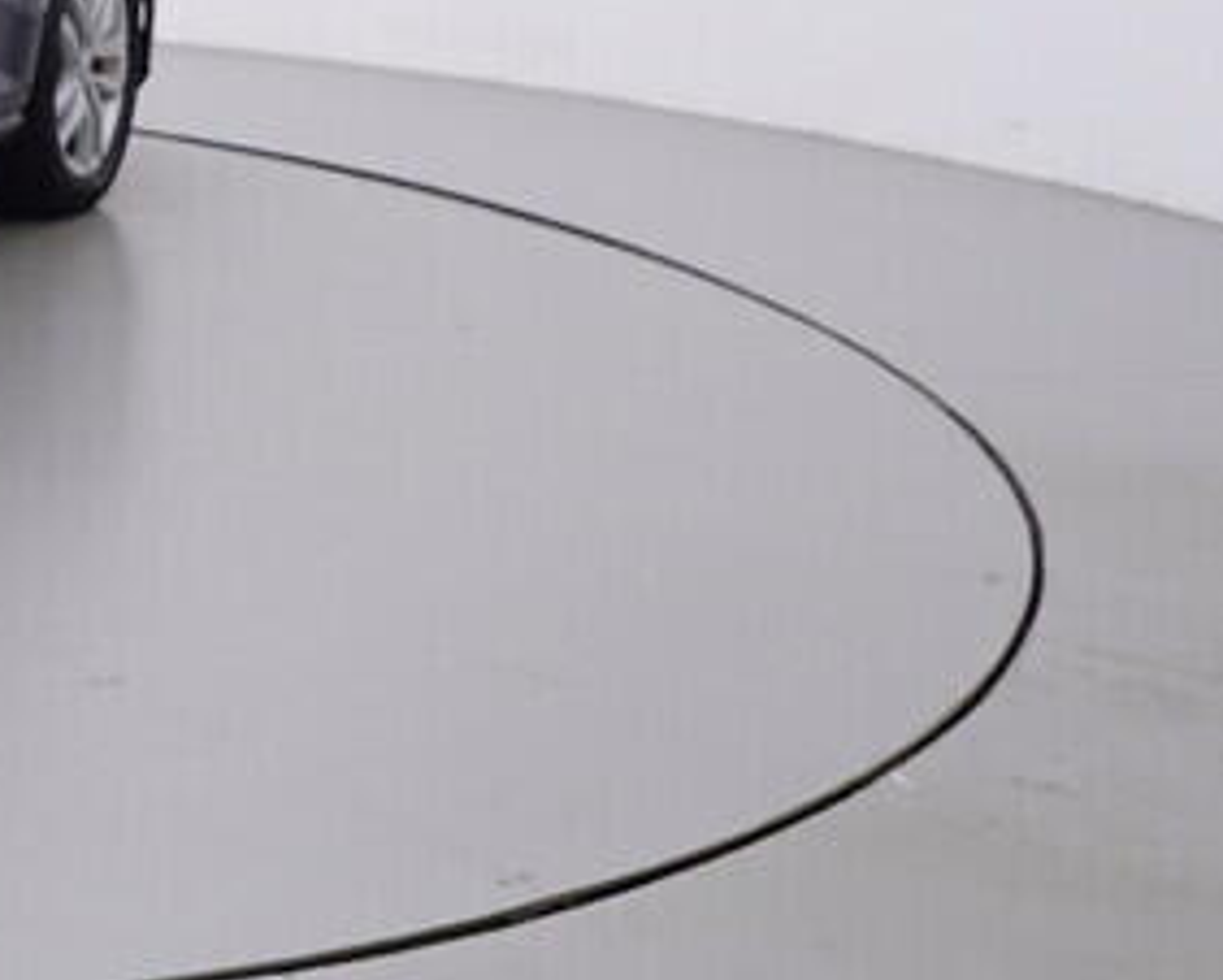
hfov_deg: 20.2
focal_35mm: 77
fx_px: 2778
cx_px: -759
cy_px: 39
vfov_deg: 19.5
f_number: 5
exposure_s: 1/80
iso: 200
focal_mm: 15
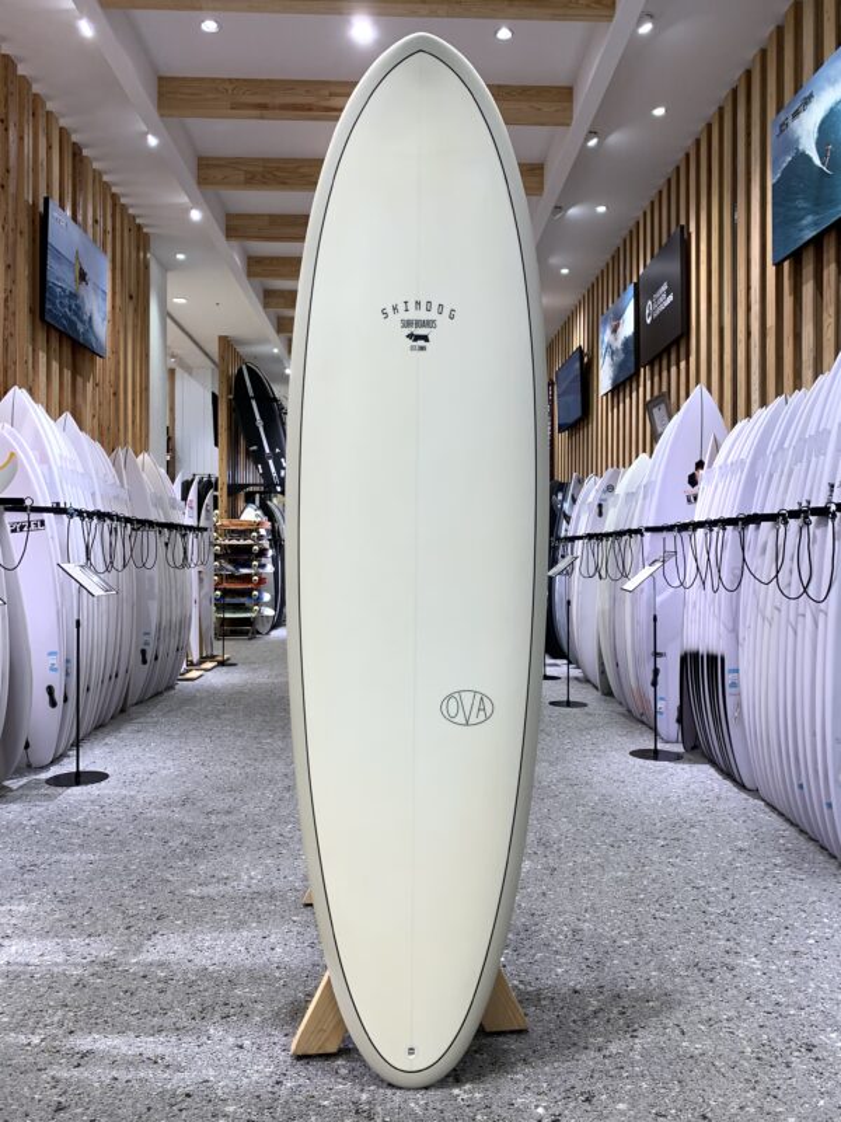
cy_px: 561
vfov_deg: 67.3
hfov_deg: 53.1
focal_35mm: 26
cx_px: 420
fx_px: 842
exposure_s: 1/92
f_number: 1.8
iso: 100
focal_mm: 4.25
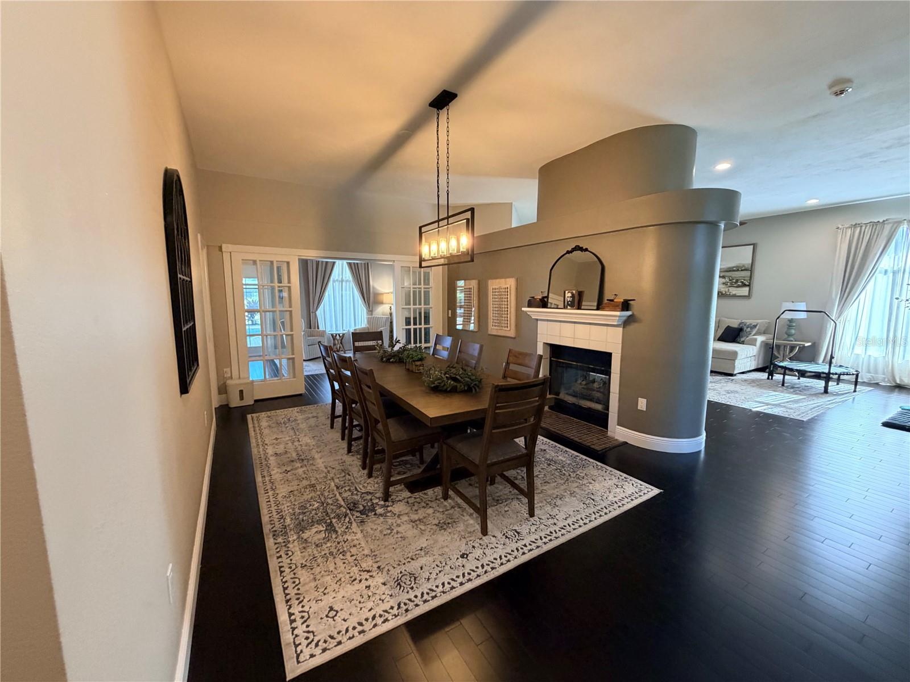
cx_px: 455
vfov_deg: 85.7
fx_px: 368
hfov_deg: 102.1
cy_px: 341
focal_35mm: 14
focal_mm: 2.22
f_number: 2.2
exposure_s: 1/60
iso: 320
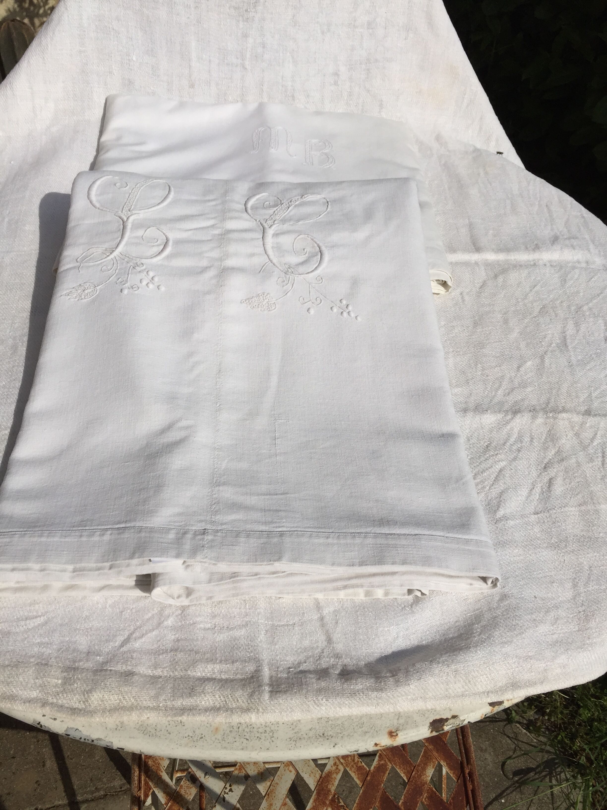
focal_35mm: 29
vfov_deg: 61.7
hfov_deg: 48.2
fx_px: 678
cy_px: 405
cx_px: 304
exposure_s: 1/9901
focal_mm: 4.15
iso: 32
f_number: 2.2
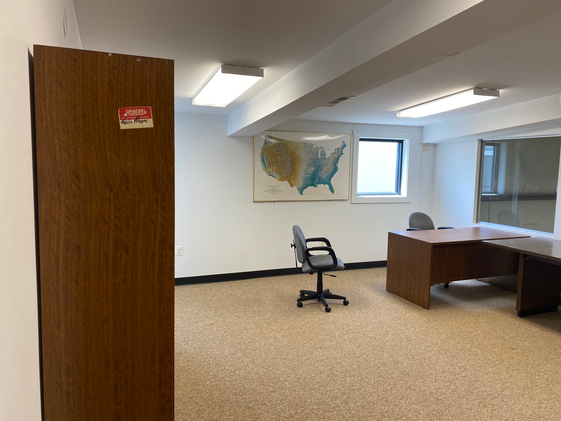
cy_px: 210
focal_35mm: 26
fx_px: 421
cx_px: 280
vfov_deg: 53.1
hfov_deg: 67.3
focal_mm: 4.25
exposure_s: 1/120
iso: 80
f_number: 1.8
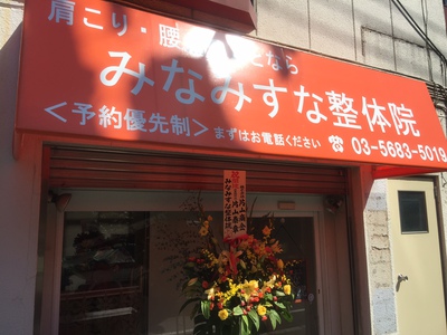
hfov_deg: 61.7
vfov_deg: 48.2
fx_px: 374
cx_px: 224
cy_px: 168
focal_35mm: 29
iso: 32
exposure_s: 1/2198
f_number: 2.2
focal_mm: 4.15
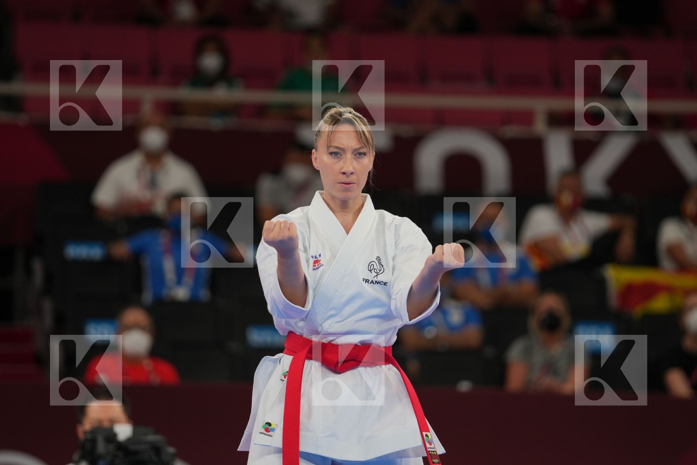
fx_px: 5808
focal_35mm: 300
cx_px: 348
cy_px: 232
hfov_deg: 6.9
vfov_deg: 4.6
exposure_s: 1/500
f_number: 2.8
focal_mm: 200
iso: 250
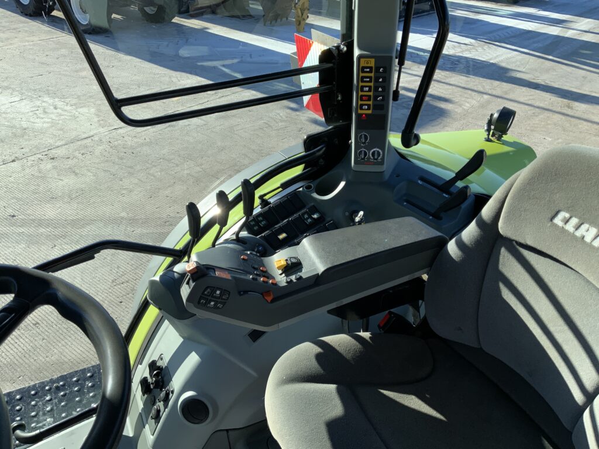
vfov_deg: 48.2
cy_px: 224
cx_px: 300
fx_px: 502
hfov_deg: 61.7
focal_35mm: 29
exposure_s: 1/504
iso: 16
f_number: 1.8
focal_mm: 3
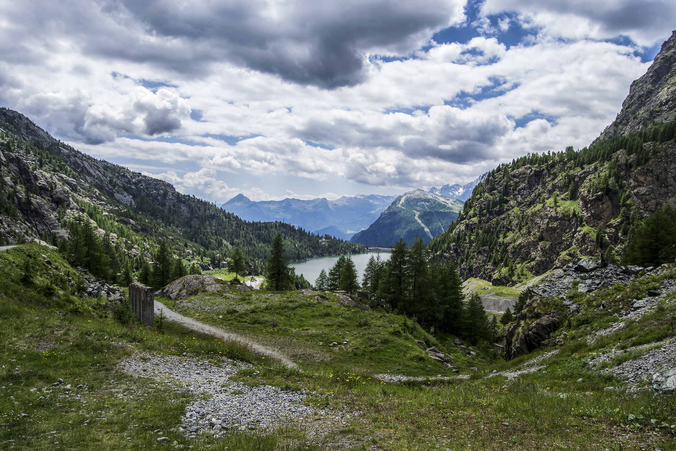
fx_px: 507
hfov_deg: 67.4
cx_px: 338
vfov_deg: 47.9
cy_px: 226
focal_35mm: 27
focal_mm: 18
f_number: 8
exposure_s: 1/250
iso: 100
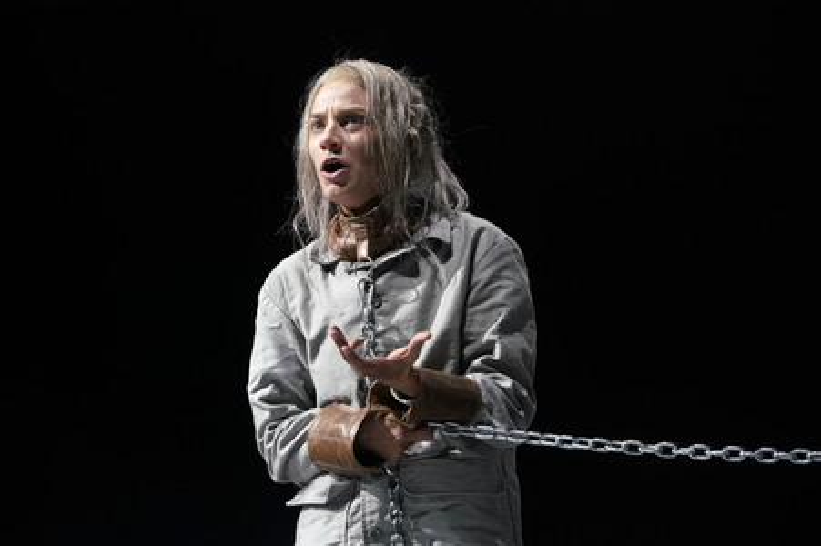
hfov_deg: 12.8
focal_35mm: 160
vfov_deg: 8.6
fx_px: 3646
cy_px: 273
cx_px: 410
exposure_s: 1/160
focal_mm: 160
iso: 2000
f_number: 5.6
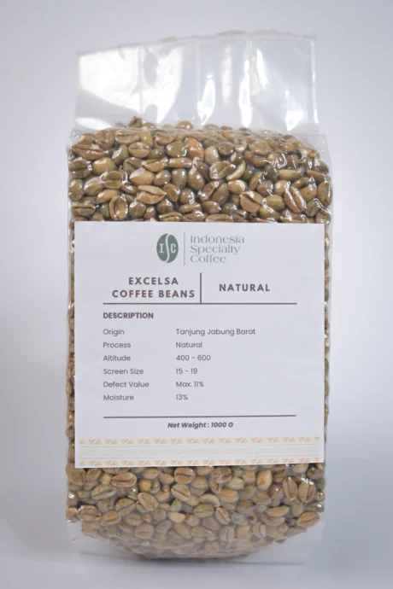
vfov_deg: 54.4
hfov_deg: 37.9
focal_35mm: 35
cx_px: 196
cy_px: 294
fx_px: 573
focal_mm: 23
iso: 200
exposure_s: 1/160
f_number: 2.8
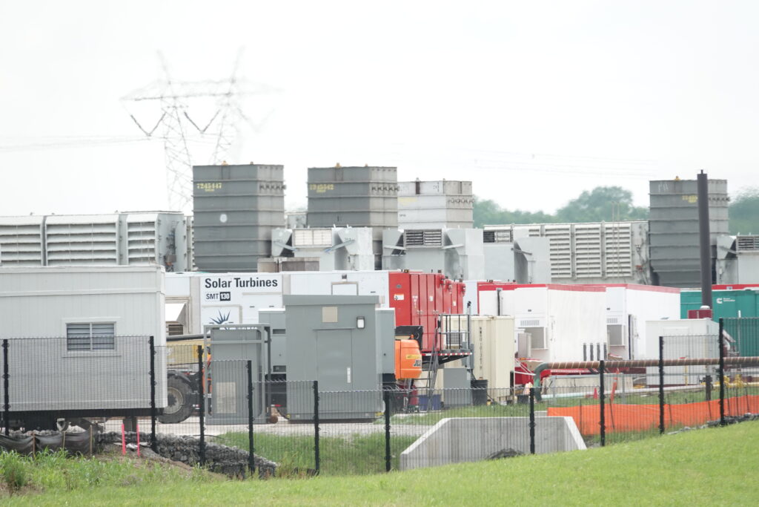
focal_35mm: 380
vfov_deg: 3.6
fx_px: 8012
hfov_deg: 5.4
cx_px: 380
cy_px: 254
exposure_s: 1/800
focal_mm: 139.53
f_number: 5
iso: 400
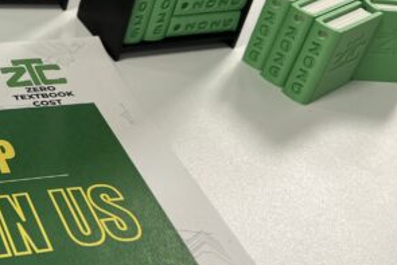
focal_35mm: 62
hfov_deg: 29.0
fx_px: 684
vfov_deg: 21.7
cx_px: -48
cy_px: 54
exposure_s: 1/120
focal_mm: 5.1
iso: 125
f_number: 1.6
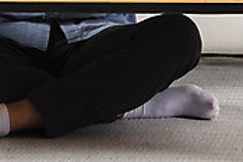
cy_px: -101
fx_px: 1627
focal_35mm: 241
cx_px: -30
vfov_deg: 5.6
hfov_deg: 8.5
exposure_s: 1/125
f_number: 13
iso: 100
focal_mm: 70
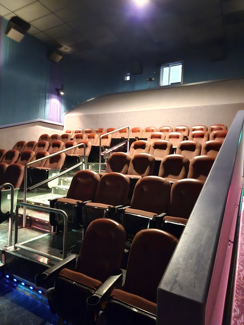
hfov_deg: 58.9
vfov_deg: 73.9
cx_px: 122
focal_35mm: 23
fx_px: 216
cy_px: 162
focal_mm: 5.4
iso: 2000
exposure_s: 1/2
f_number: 1.8
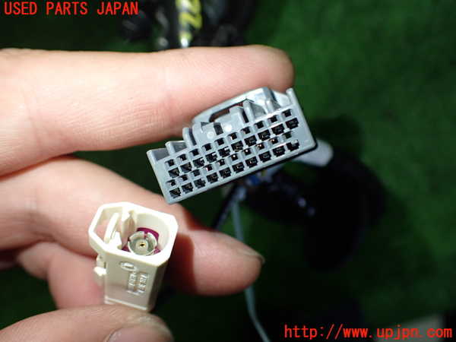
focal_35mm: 30
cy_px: 171
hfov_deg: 60.0
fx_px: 395
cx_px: 228
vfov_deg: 46.8
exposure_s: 1/125
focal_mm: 5.4
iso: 400
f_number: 2.3
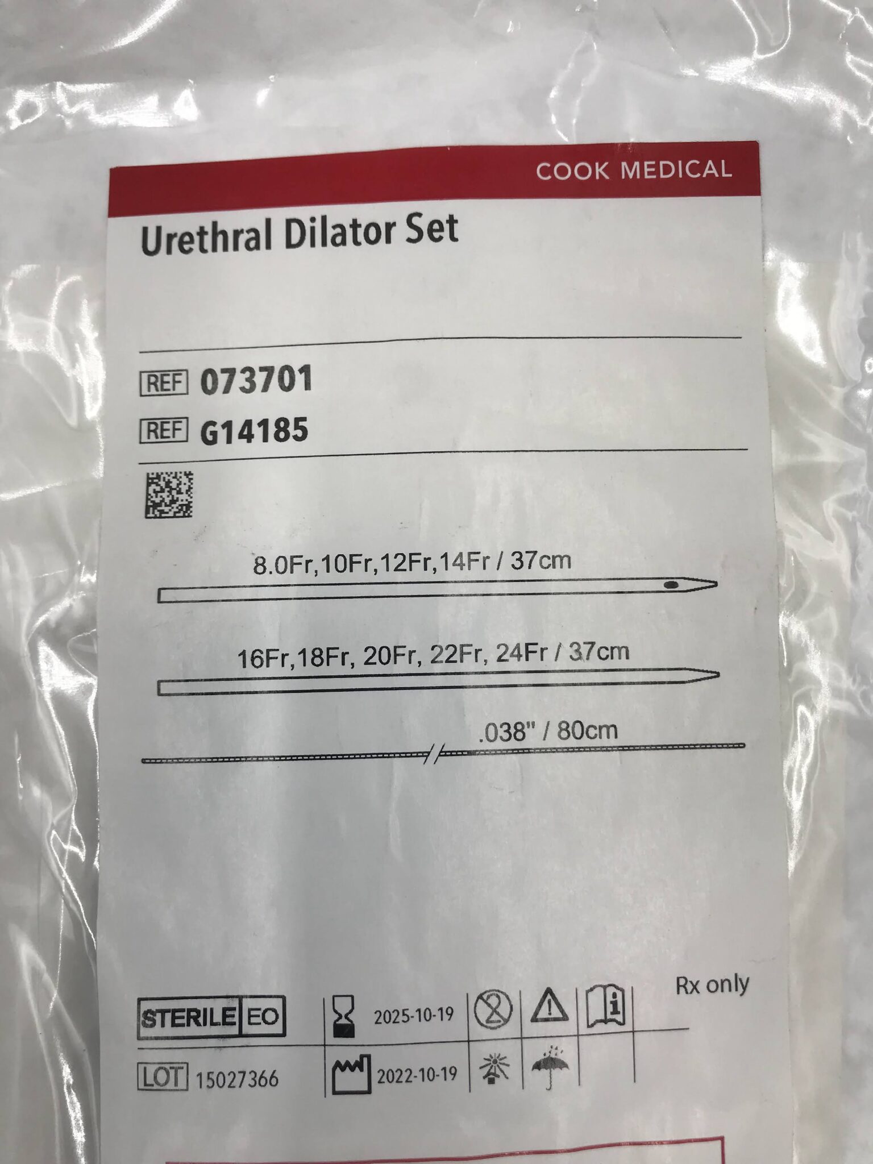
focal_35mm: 28
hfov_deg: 49.7
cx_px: 436
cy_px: 582
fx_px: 942
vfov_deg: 63.4
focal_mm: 3.99
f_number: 1.8
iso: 20
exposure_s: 1/267
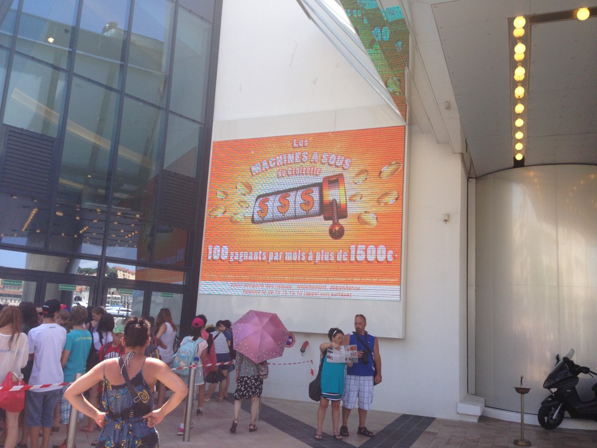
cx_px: 298
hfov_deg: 55.4
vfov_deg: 42.9
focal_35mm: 33
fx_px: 569
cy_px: 224
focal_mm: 4.13
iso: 50
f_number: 2.4
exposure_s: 1/536
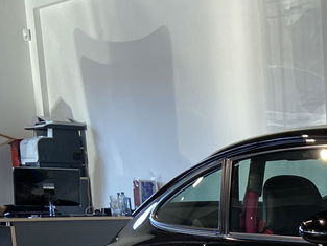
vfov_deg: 15.9
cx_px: 509
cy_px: 370
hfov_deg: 19.6
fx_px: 803
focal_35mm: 85
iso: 100
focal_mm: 4.25
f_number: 1.8
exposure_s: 1/100
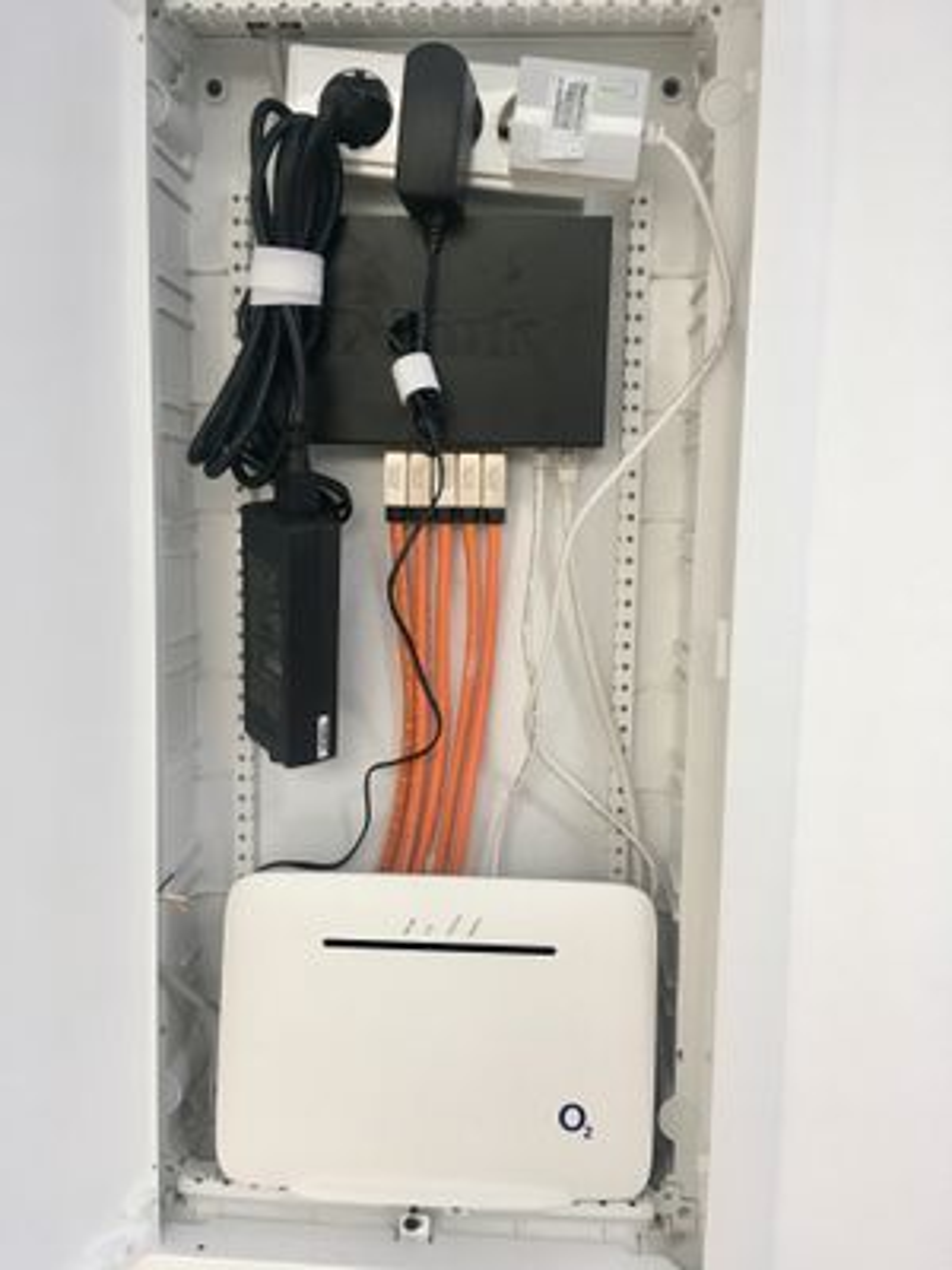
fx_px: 1063
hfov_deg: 48.2
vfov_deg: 61.7
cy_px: 635
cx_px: 476
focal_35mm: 29
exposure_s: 1/33
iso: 50
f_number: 2.2
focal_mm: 4.15
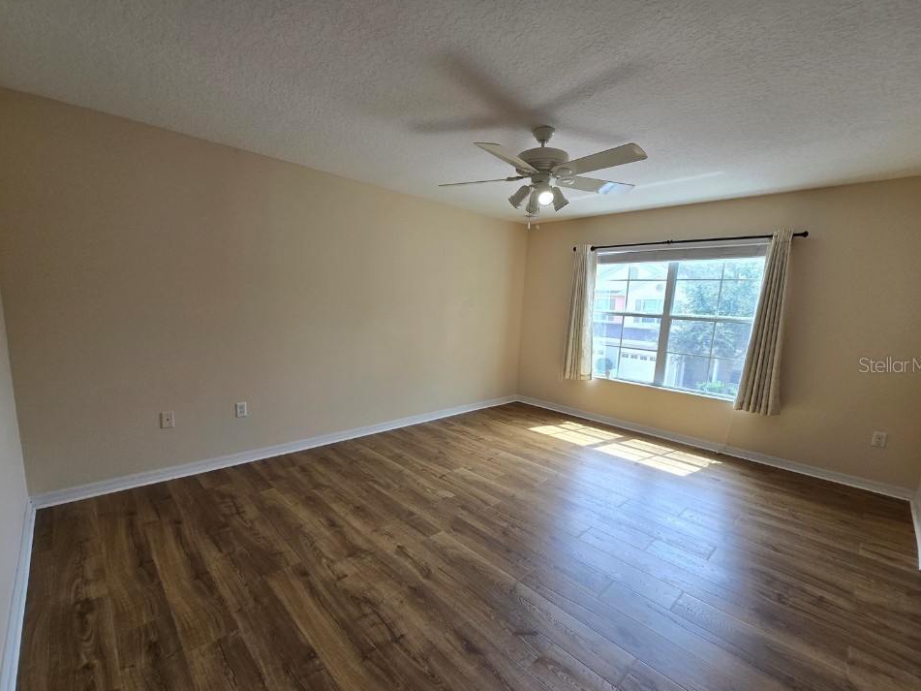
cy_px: 364
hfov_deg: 102.1
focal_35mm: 14
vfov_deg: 85.6
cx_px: 454
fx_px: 372
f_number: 2.2
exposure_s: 1/120
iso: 50
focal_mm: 2.2
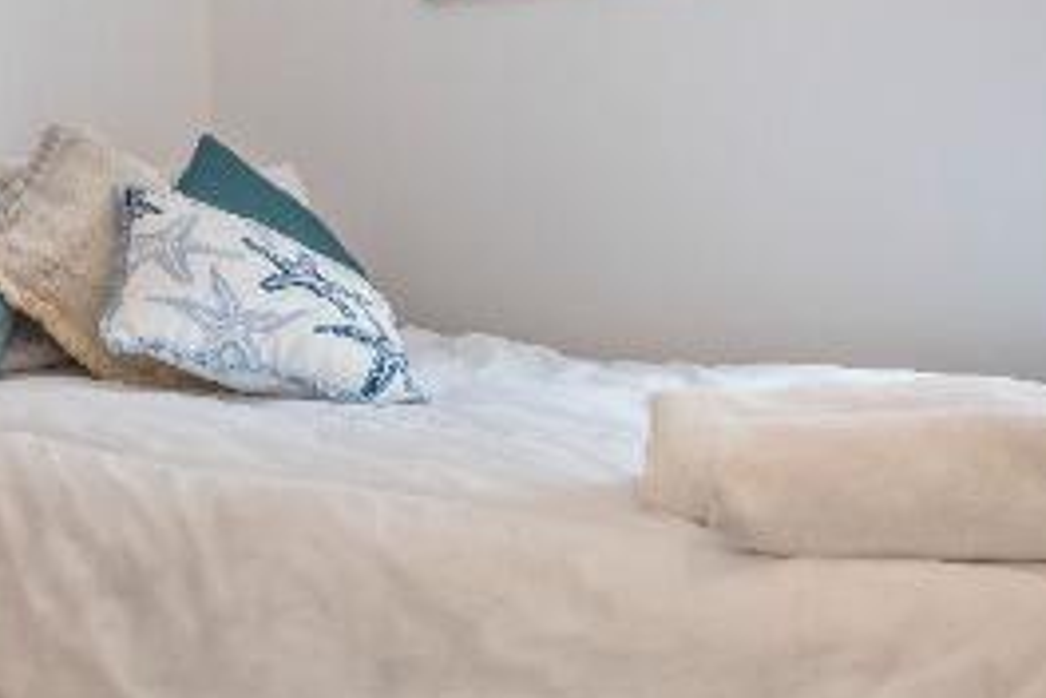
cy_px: 169
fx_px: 1801
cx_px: 408
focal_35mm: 62
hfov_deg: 32.3
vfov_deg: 21.7
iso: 250
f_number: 9
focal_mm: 16
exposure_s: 1/1.25
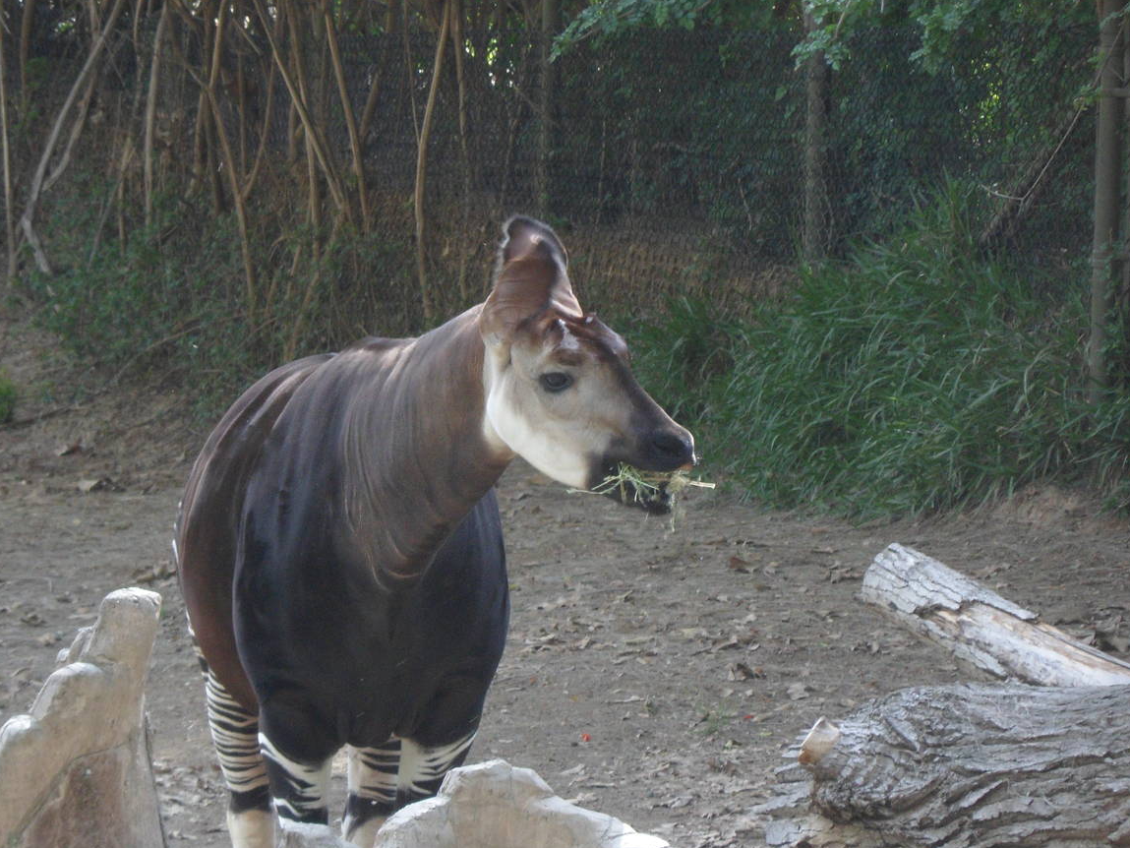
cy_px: 482
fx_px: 12275
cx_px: 467
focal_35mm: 376
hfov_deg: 5.3
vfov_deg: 4.0
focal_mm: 46.8
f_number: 5.9
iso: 120
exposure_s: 1/60
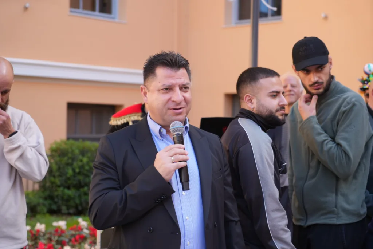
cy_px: 124
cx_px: 186
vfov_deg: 19.5
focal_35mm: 70
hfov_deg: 28.8
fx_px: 726
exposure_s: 1/250
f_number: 4
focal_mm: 70
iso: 250
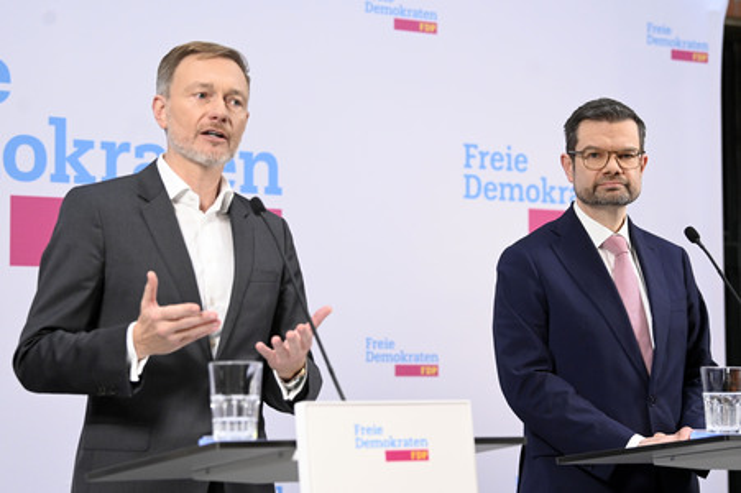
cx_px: 370
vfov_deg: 14.4
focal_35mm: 95
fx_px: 1954
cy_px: 246
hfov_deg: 21.5
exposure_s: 1/800
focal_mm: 95
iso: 5000
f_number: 4
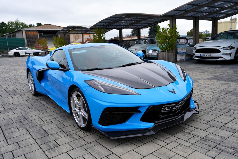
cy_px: 80
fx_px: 198
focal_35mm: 30
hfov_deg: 61.9
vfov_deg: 43.6
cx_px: 119
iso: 160
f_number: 4
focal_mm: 30
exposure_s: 1/160
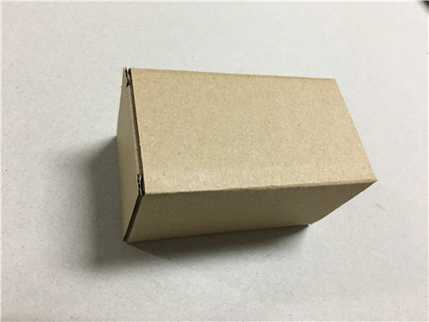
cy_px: 161
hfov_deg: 61.7
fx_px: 359
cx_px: 214
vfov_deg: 48.2
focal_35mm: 29
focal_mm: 4.15
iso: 100
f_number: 2.2
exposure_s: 1/10
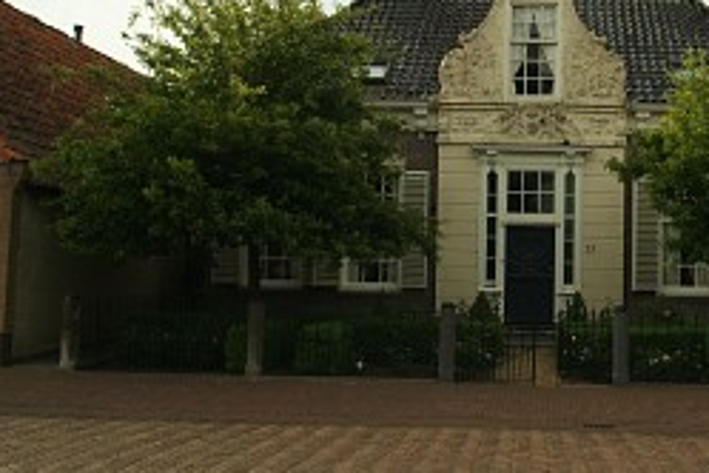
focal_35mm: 38
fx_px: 748
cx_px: 518
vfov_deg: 34.9
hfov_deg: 49.0
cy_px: 178
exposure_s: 1/350
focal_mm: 14
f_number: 8
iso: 400
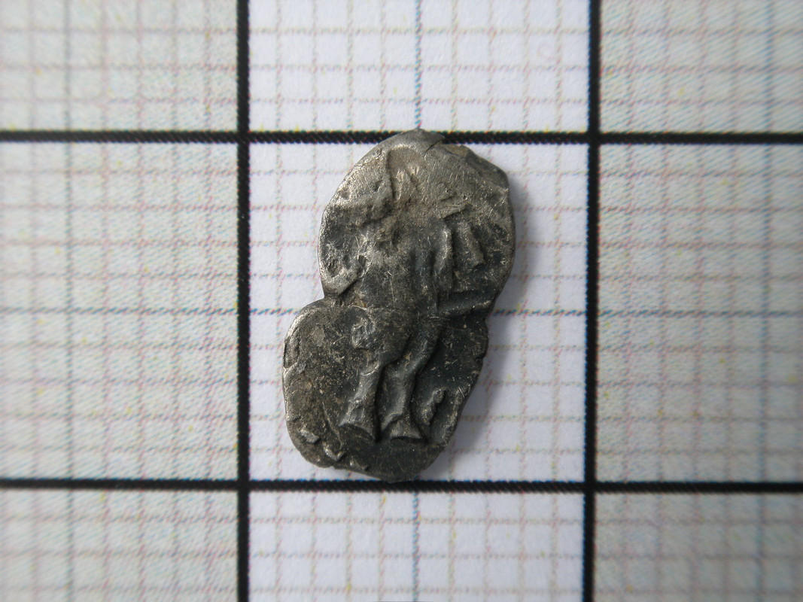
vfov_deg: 28.0
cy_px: 301
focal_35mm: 52
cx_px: 402
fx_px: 1206
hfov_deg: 36.8
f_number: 4.3
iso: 64
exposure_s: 1/100
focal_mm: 9.1
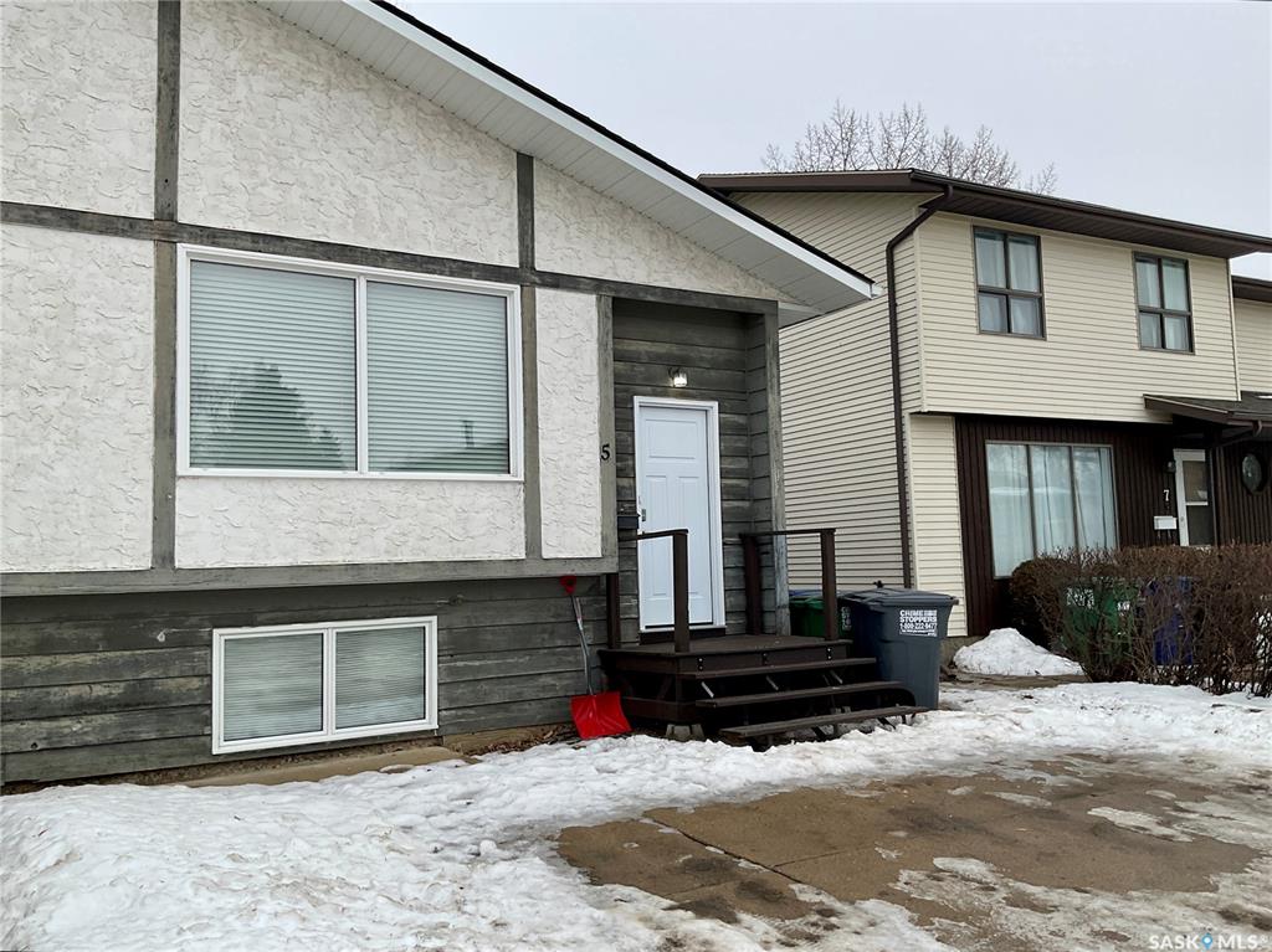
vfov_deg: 48.2
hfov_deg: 61.7
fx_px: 1065
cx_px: 636
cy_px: 476
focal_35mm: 29
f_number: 1.8
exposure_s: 1/691
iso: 16
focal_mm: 3
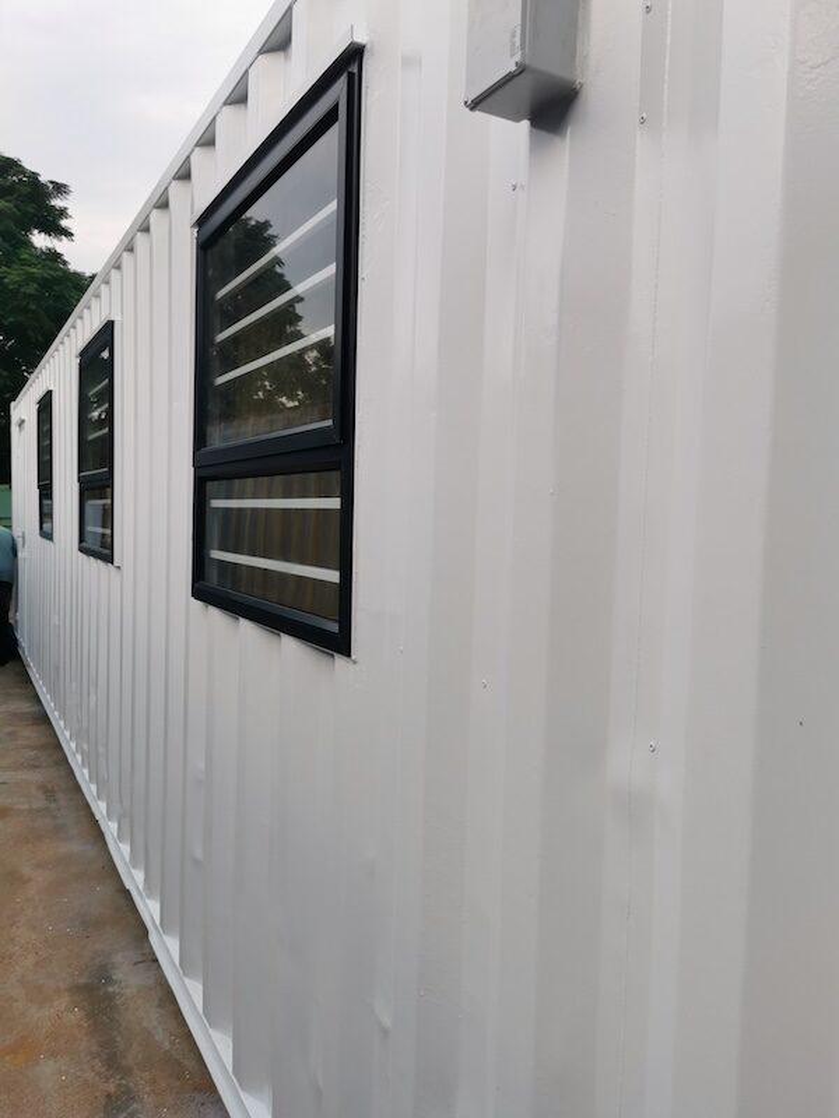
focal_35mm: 27
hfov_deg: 51.4
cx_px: 420
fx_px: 873
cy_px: 559
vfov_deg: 65.3
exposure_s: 1/1621
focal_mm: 5.56
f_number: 1.6
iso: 50
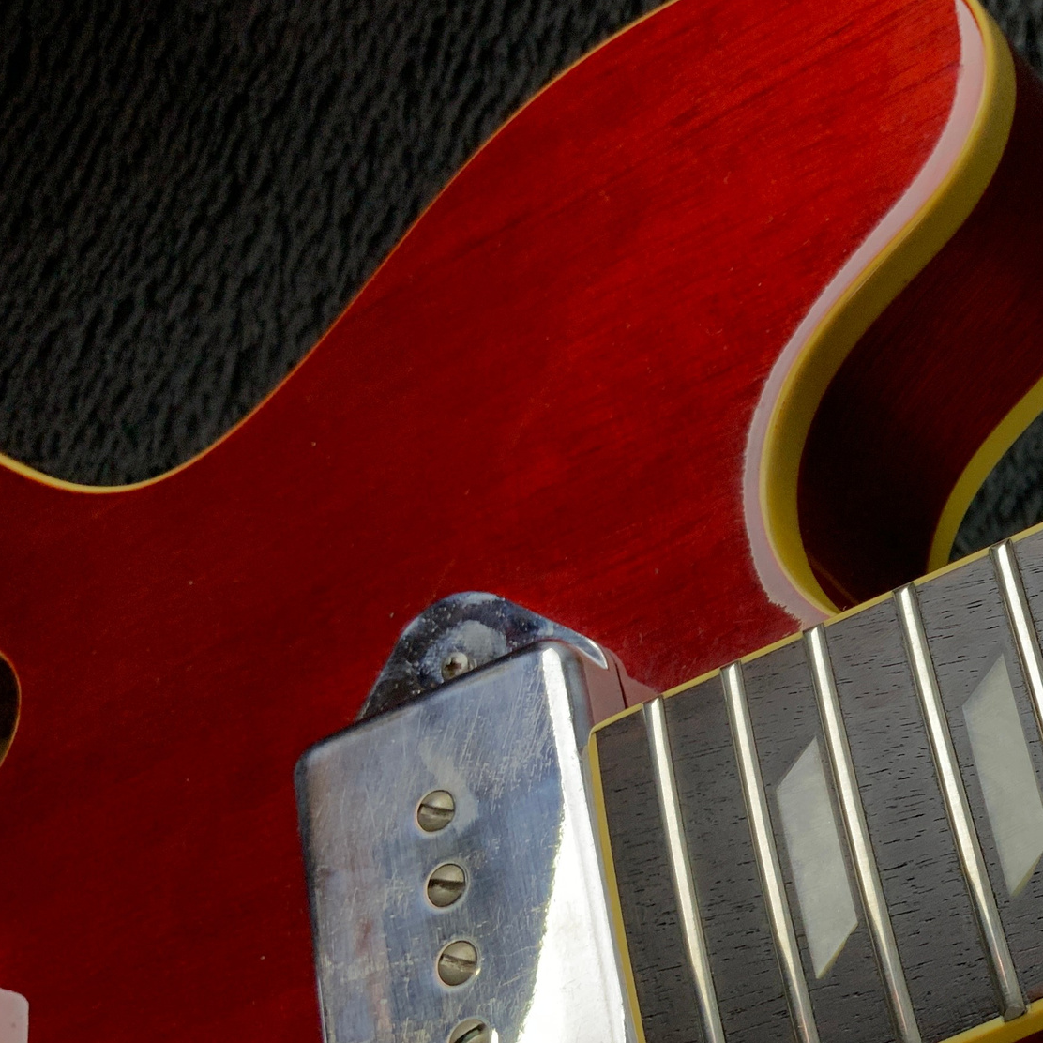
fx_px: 2011
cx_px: 1195
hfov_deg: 26.4
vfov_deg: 28.8
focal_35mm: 59
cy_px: 733
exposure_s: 1/120
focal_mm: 3
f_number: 1.8
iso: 40
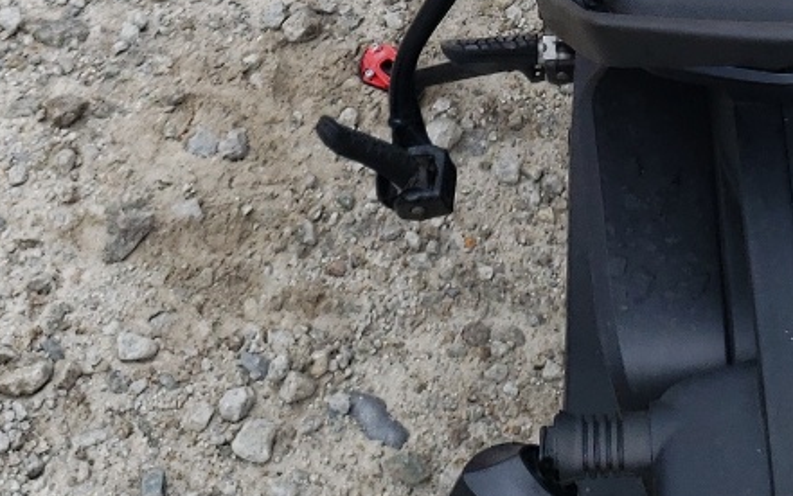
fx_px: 2162
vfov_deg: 12.0
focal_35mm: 100
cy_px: -415
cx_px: 696
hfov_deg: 20.4
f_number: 1.5
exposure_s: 1/1000
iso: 50
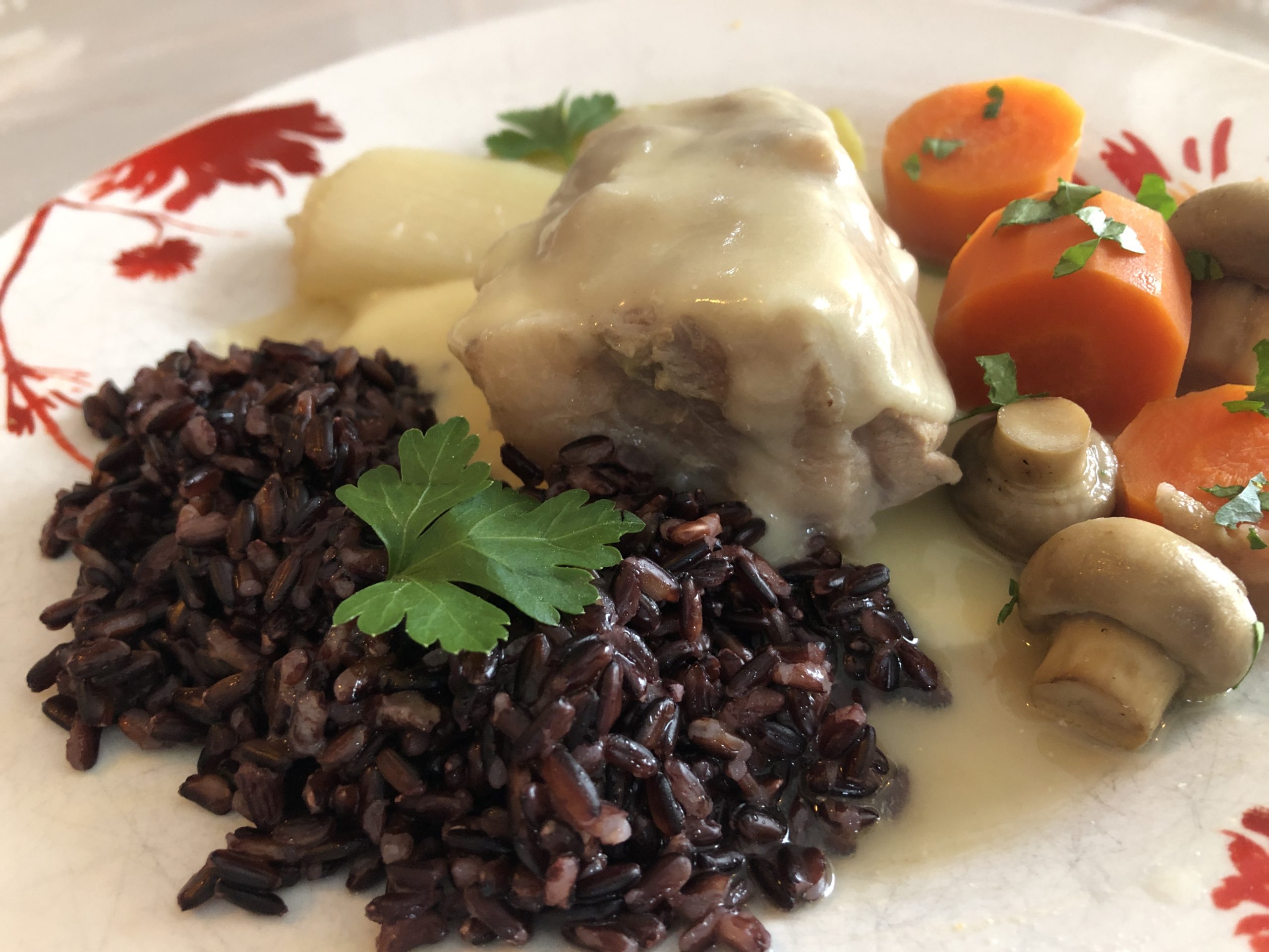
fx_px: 1026
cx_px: 634
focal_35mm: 28
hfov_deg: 63.4
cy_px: 476
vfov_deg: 49.7
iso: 100
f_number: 1.8
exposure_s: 1/13
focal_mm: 3.99
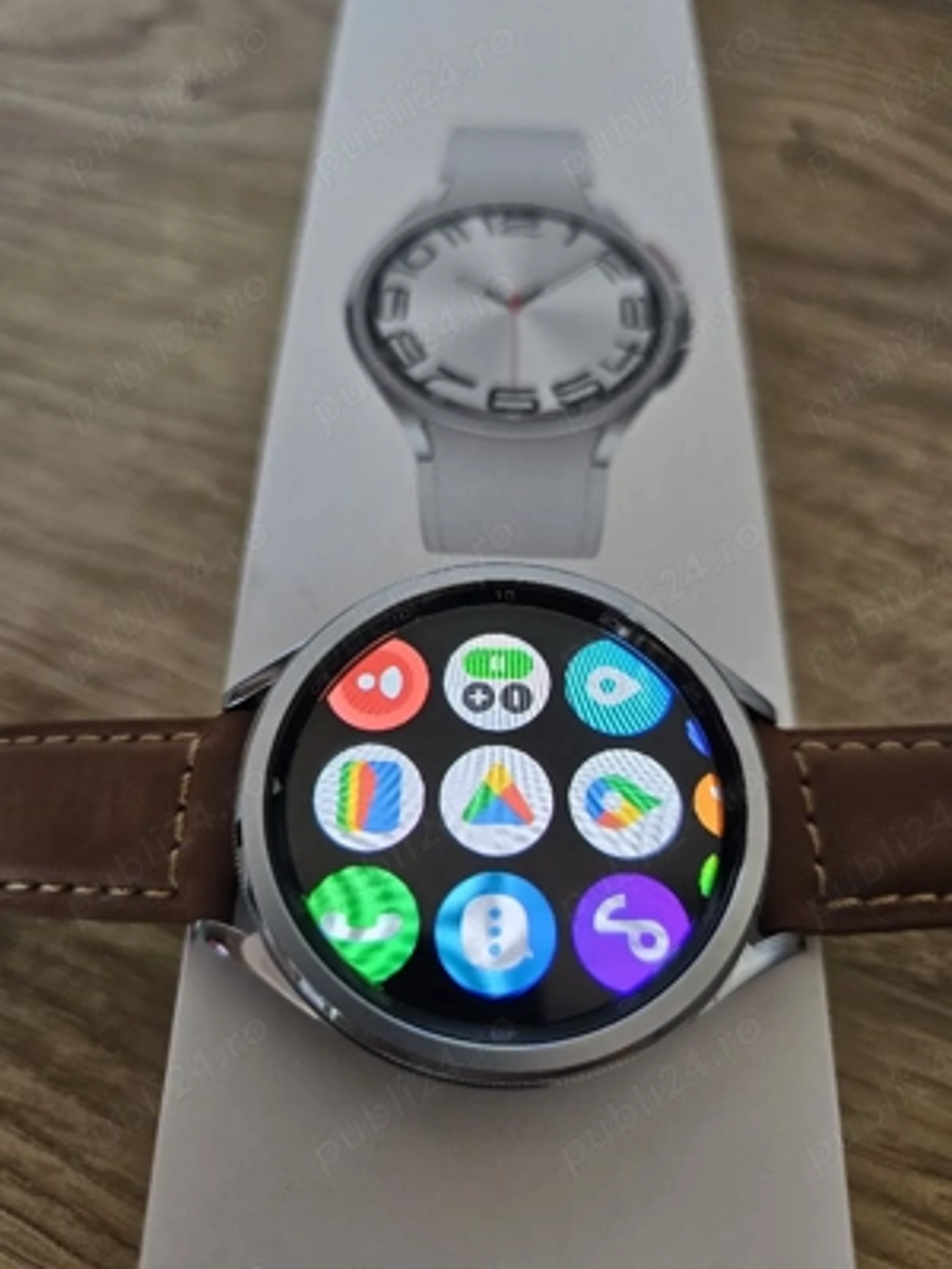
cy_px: 634
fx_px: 843
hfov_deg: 58.9
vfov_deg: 73.9
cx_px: 476
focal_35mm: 23
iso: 100
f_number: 1.7
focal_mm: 6.3
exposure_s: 1/51
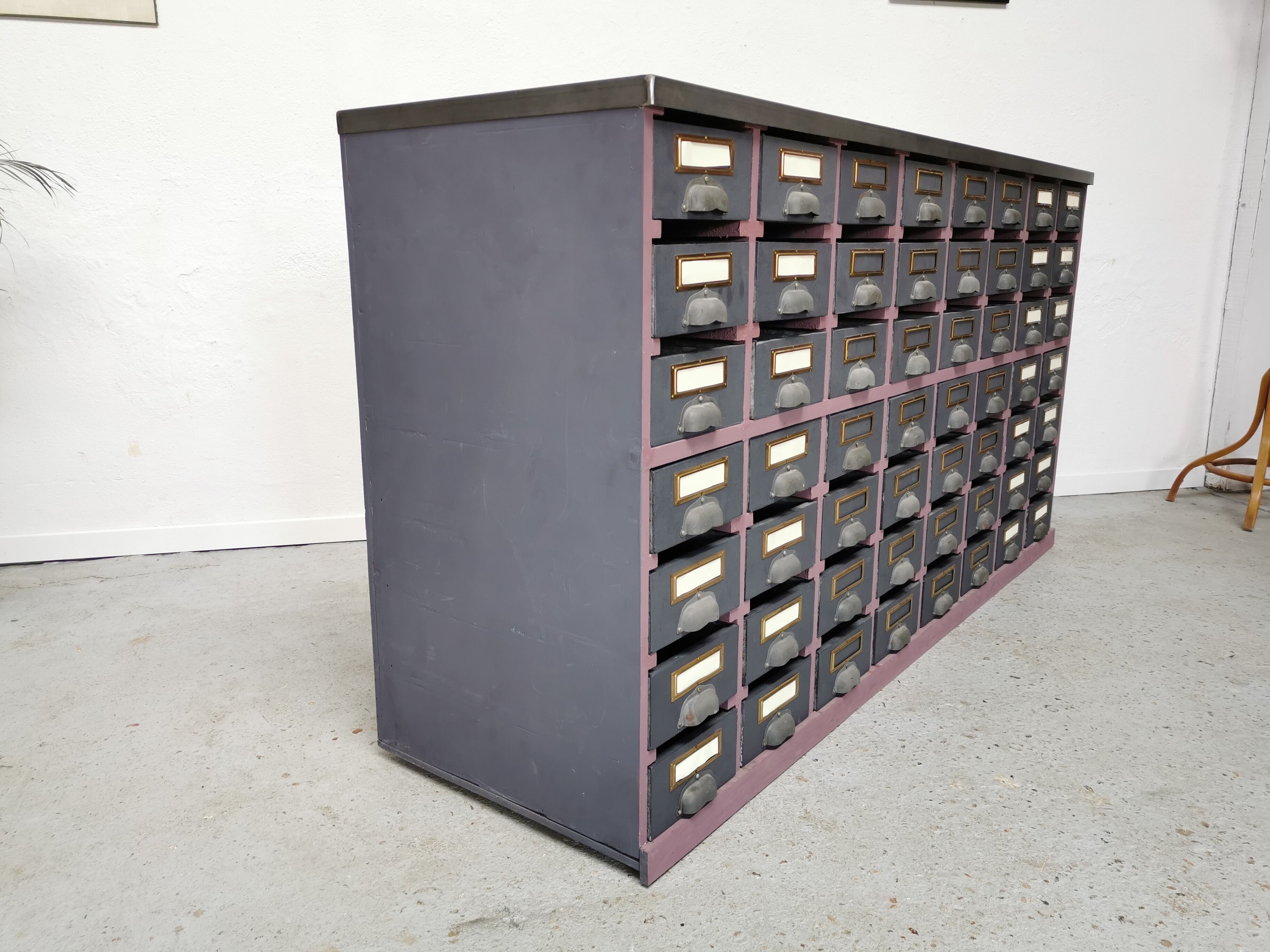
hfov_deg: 65.3
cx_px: 635
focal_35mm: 27
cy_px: 476
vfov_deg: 51.4
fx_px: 991
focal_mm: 5.58
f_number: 1.8
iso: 64
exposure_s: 1/100
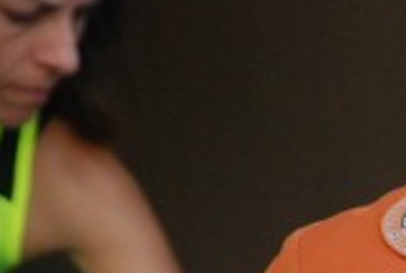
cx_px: 534
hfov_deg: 3.5
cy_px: 477
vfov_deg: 2.4
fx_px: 6614
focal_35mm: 585
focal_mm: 105
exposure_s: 1/500
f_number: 5.6
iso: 1000
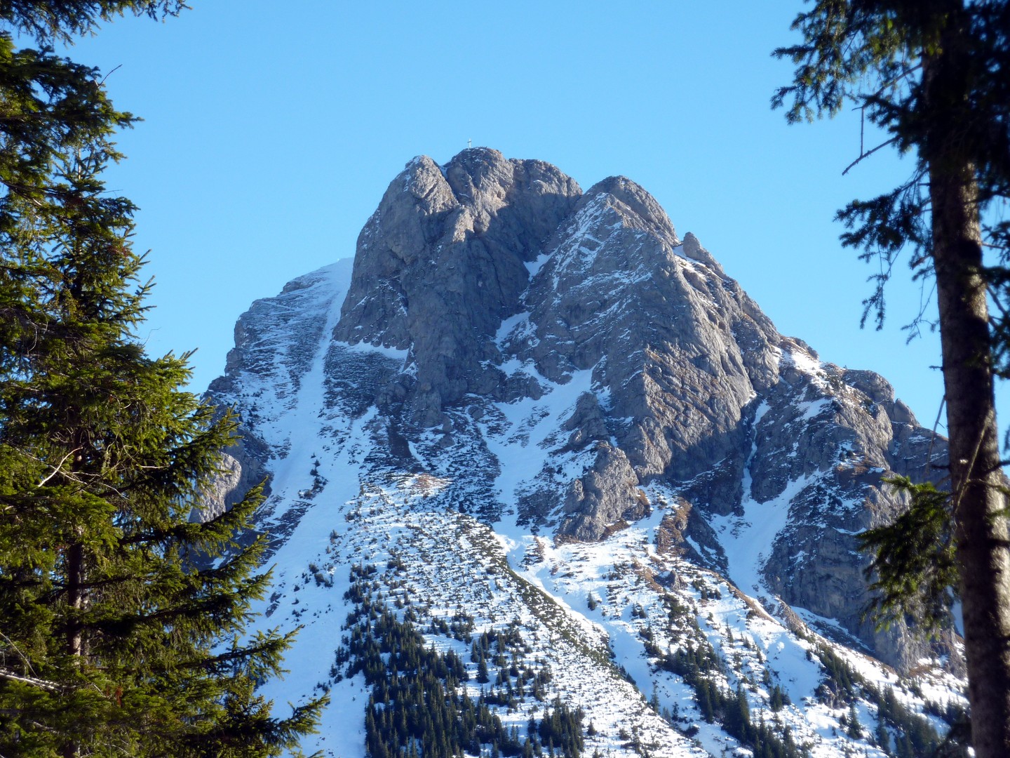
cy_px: 379
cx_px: 505
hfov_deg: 16.6
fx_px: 3472
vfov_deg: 12.5
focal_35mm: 119
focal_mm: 19.5
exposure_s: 1/250
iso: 80
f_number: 4.4
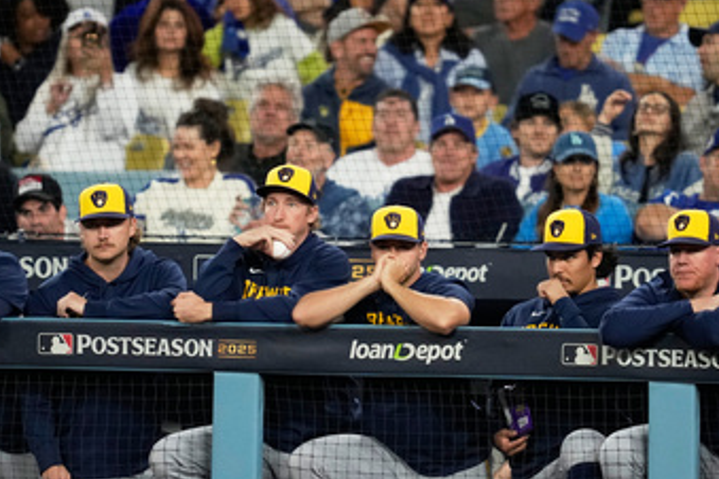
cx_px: 378
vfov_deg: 1.5
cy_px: 262
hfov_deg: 2.3
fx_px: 18093
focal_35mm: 906
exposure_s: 1/2500
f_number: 2.8
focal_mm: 400
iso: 2500
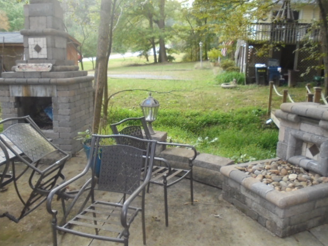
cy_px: 123
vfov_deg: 46.8
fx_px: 284
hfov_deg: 60.0
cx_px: 162
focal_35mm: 30
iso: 400
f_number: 3.7
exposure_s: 1/40
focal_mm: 5.3
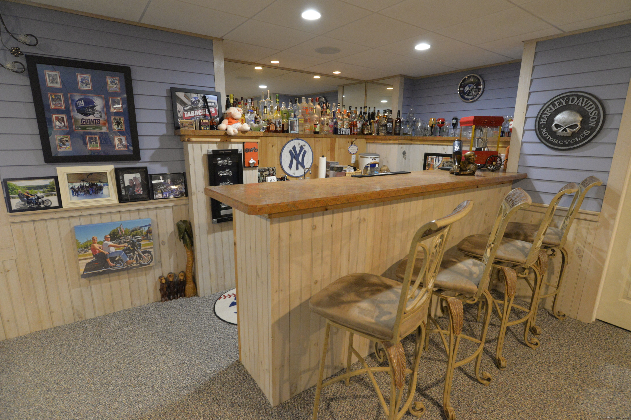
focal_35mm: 18
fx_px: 315
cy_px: 210
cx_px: 316
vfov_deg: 67.4
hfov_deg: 90.0
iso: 5000
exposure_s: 1/100
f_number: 5.6
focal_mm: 18
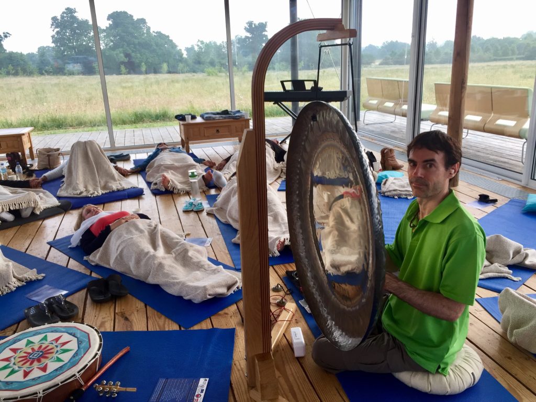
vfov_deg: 48.2
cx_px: 268
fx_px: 449
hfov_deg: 61.7
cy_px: 201
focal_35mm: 29
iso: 50
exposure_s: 1/100
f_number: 2.2
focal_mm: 4.15
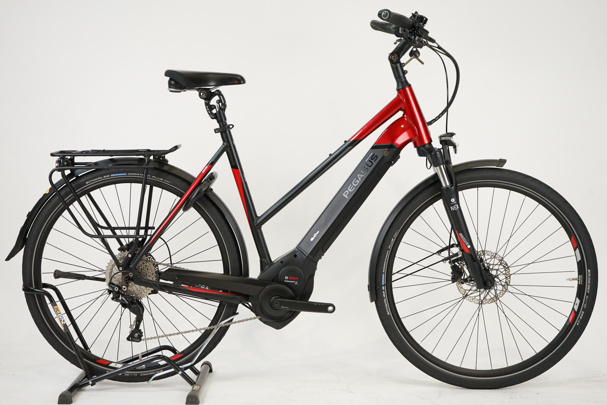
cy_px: 202
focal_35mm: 60
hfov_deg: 33.4
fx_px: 1012
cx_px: 304
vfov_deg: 22.6
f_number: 5.6
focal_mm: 60
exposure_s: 1/200
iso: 2000
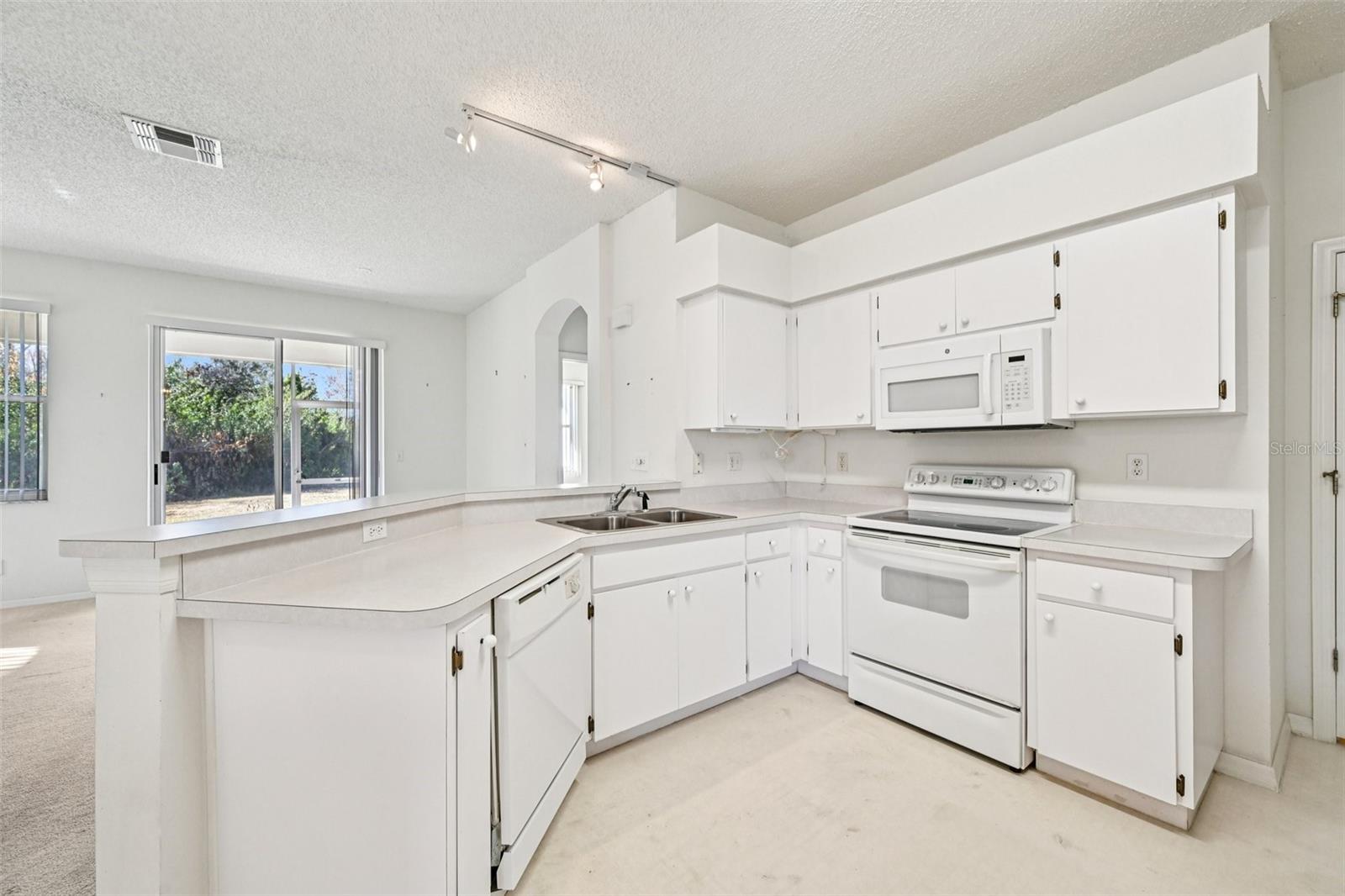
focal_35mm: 14
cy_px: 448
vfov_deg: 81.2
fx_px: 523
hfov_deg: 104.3
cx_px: 672
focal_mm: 14
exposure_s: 1/60
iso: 400
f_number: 8
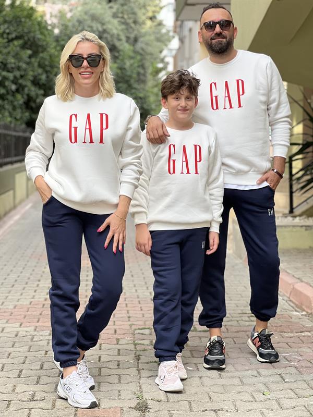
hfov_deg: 19.1
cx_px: 156
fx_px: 928
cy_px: 208
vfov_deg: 25.3
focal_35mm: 77
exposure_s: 1/121
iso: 50
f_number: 2.8
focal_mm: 9
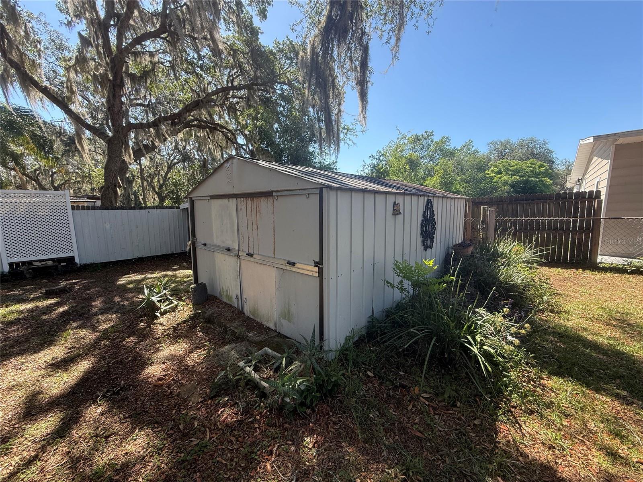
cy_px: 241
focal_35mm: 14
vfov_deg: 85.7
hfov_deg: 102.1
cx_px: 322
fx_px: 260
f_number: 2.2
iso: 64
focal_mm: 2.22
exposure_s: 1/388
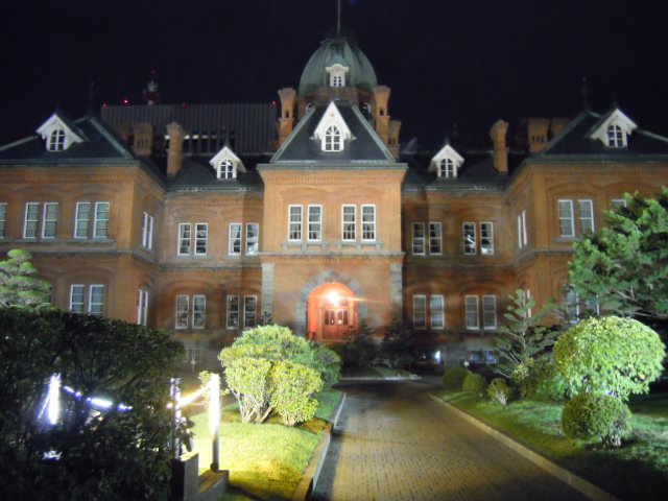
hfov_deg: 56.8
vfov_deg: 44.2
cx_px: 334
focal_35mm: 32
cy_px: 250
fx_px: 618
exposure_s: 1/4
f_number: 2.8
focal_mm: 5.7
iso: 800
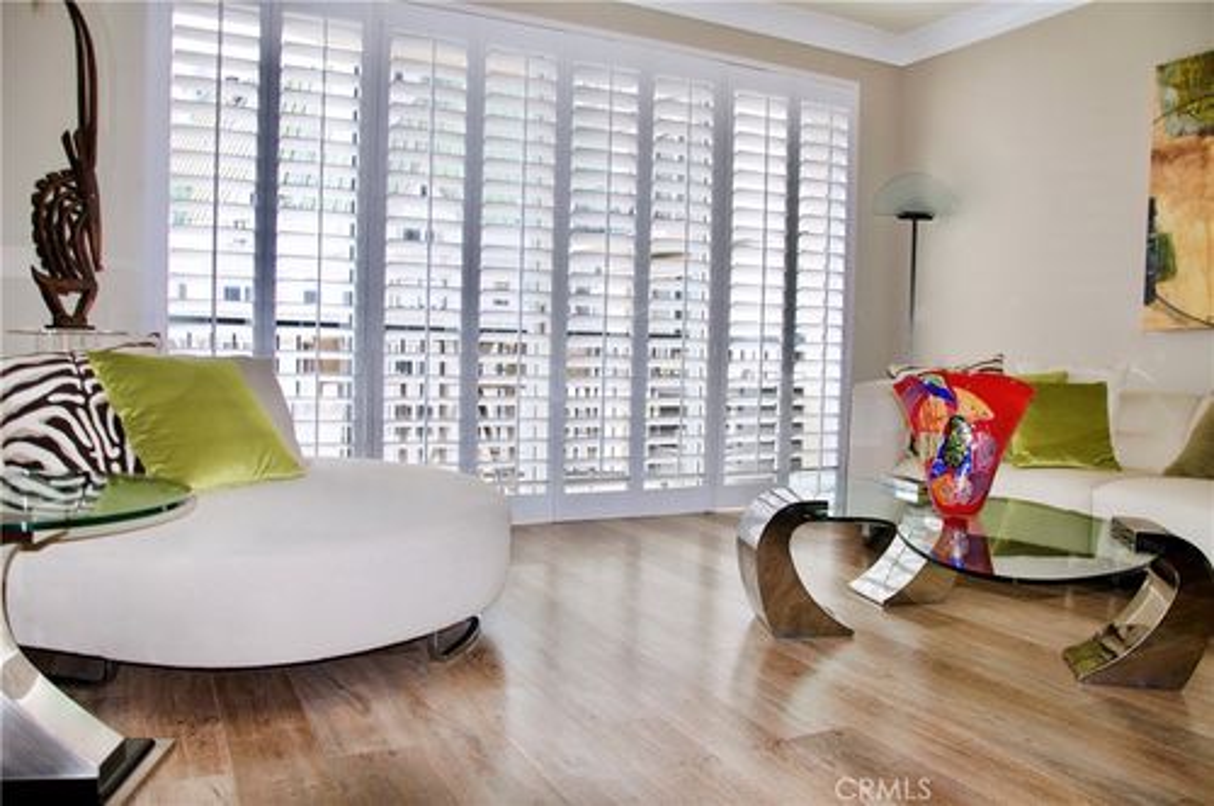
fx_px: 909
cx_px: 607
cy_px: 403
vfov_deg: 47.8
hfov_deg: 67.4
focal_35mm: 27
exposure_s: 1/200
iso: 200
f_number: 4
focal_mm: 18
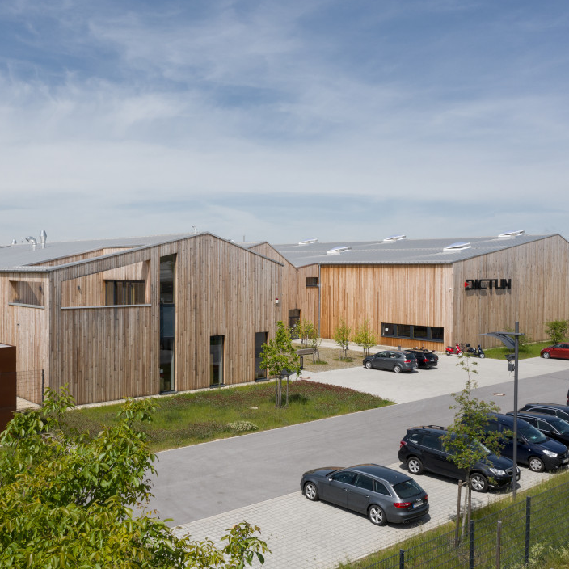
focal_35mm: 36
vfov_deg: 46.0
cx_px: 239
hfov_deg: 45.9
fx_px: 669
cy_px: 284
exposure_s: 1/400
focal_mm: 10.26
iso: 100
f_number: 7.1
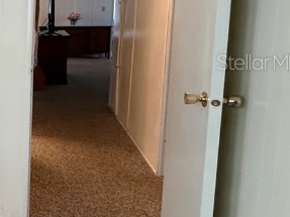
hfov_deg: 23.7
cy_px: 62
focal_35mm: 50
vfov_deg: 28.8
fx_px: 419
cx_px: -205
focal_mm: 2.22
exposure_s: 1/60
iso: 250
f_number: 2.2
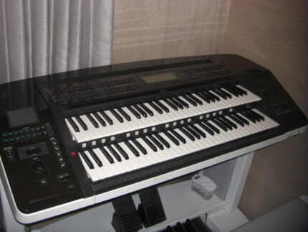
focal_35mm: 38
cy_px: 116
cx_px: 154
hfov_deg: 49.0
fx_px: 338
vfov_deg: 37.8
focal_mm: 6.3
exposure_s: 1/60
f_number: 3.4
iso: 200
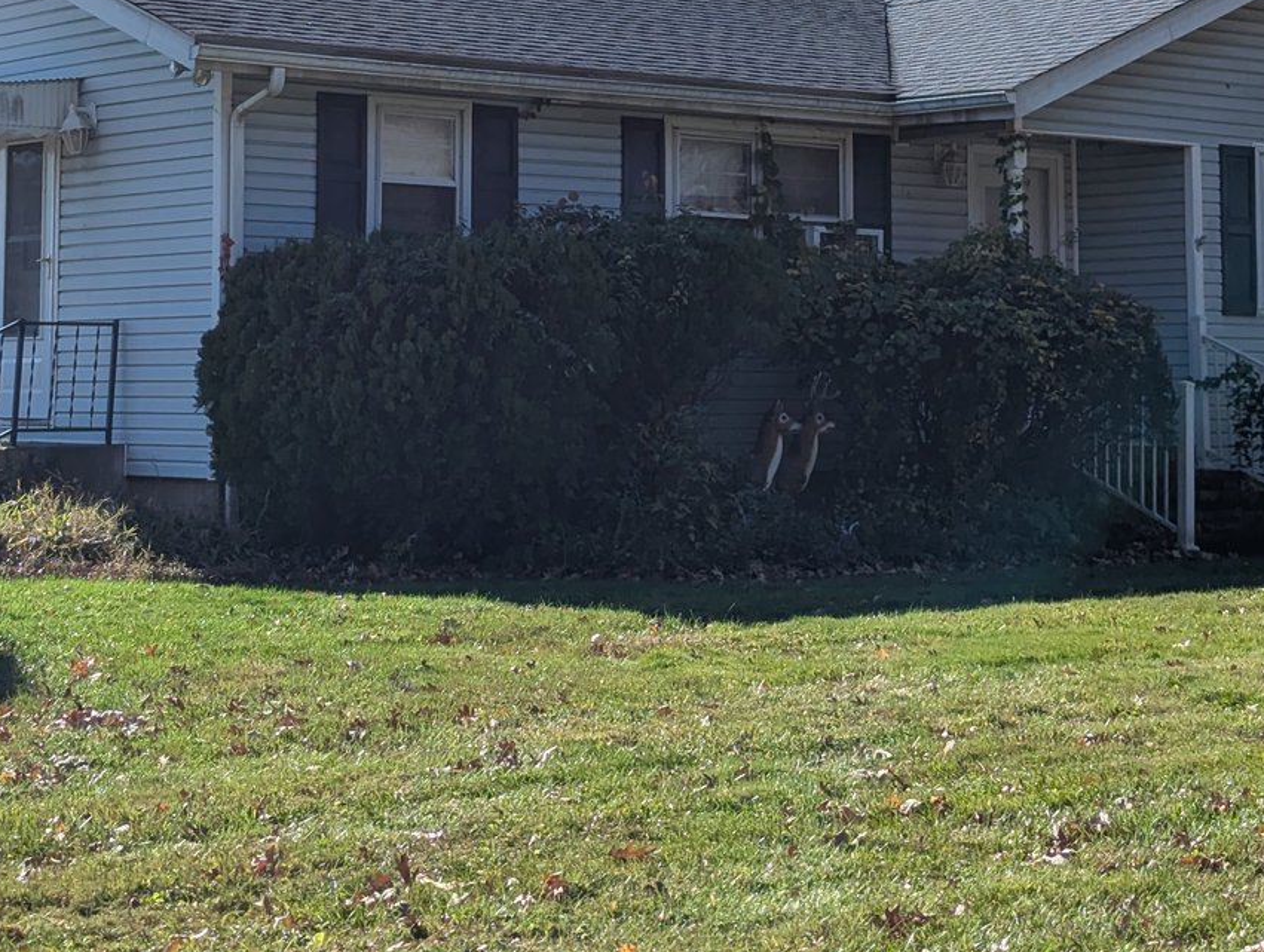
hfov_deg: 23.0
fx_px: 3109
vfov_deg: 17.2
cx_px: 636
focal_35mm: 85
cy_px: 114
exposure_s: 1/3448
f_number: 1.85
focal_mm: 6.81
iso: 46
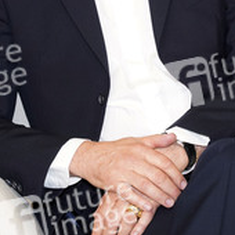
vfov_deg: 13.5
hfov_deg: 13.6
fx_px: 983
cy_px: 8
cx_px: 106
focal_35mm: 128
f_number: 5.6
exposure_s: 1/160
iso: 2000
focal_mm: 64
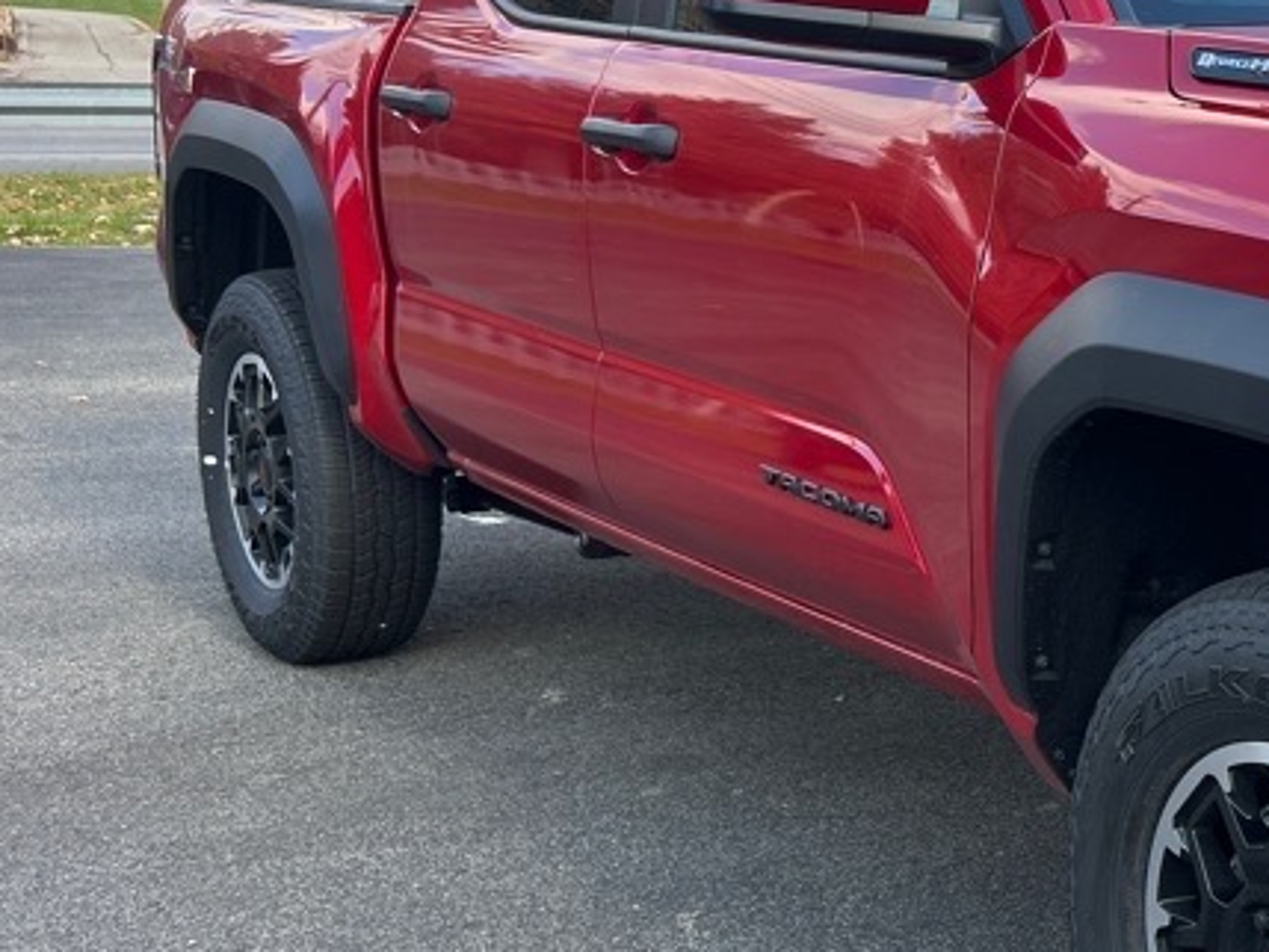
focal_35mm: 62
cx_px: 1449
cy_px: 408
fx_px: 2274
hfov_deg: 28.0
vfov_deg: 23.6
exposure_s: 1/614
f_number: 1.5
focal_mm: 5.7
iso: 50
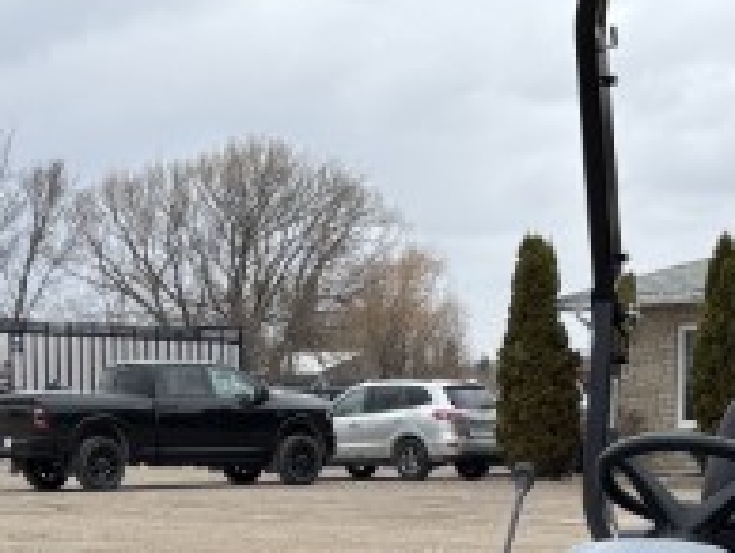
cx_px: 451
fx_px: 2275
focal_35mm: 107
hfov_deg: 18.3
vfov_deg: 12.9
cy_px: 901
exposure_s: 1/1092
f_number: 1.6
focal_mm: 5.96
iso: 50
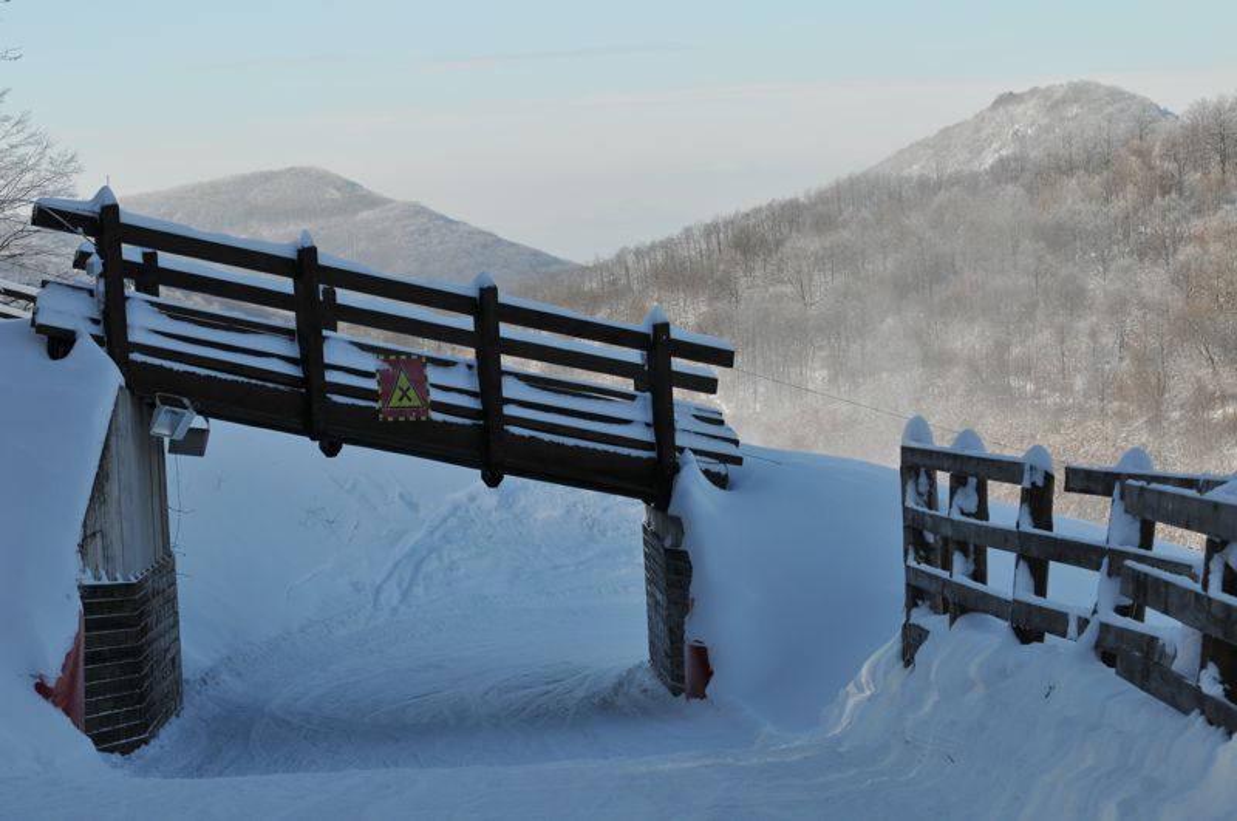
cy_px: 410
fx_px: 3603
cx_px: 618
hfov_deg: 19.5
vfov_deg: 13.0
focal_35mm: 105
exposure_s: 1/400
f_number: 10
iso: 200
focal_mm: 70
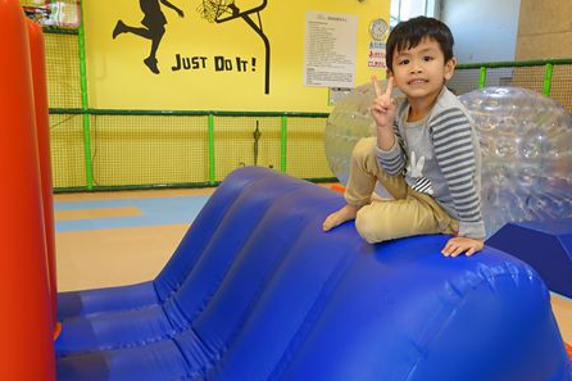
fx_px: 556
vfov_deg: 37.5
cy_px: 250
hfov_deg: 54.4
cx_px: 312
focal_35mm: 35
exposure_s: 1/30
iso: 125
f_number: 2.8
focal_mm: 8.8
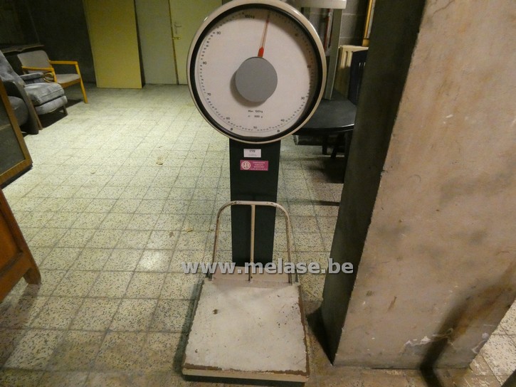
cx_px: 258
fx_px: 298
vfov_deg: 66.0
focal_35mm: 20
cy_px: 194
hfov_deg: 81.7
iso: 1600
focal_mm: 3.6
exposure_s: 1/50
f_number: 2.8
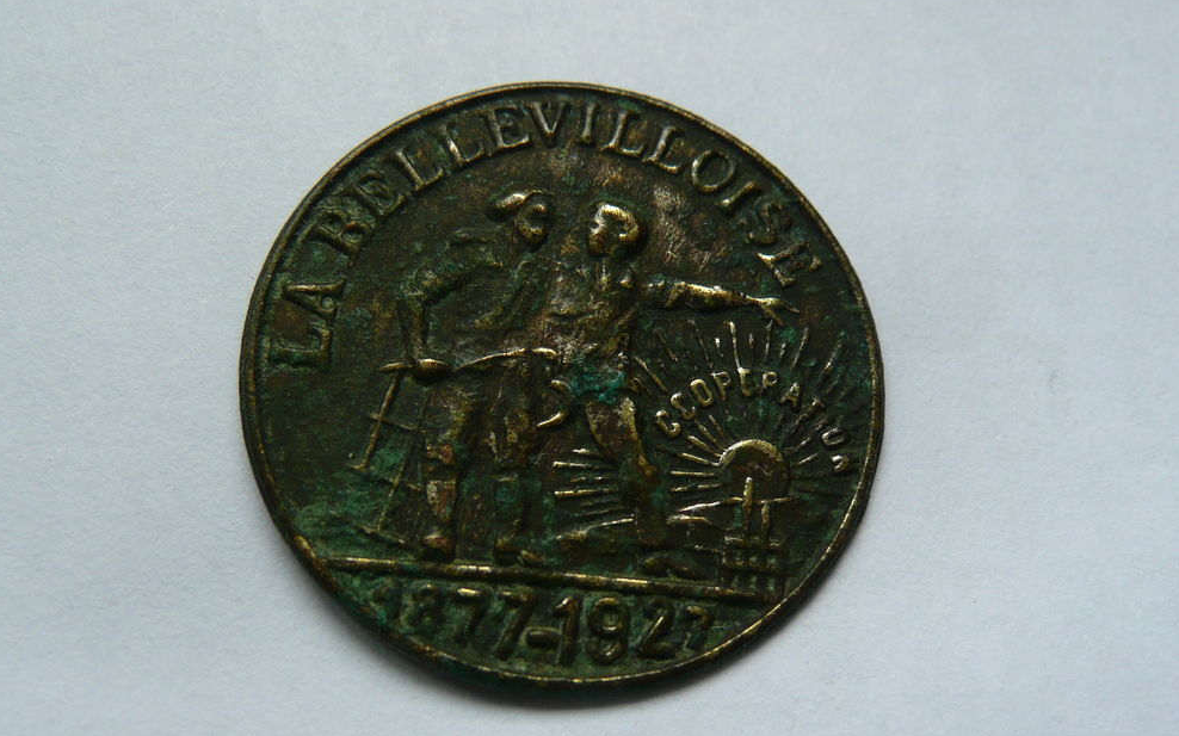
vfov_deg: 29.2
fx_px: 1413
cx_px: 585
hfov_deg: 45.3
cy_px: 423
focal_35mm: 44
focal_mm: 5.5
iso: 100
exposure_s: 1/60
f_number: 3.6
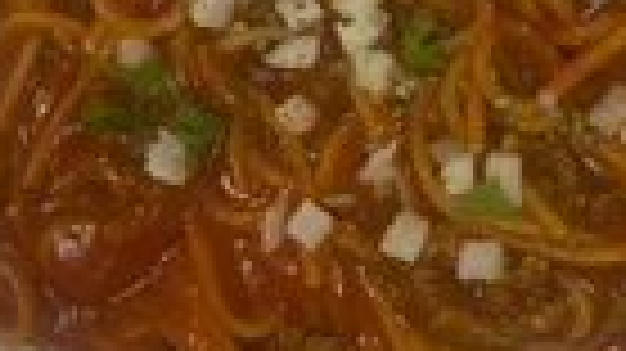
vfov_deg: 13.8
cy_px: 68
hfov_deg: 24.3
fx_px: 1443
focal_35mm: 87
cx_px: 450
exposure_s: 1/50
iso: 125
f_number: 1.5
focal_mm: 5.7
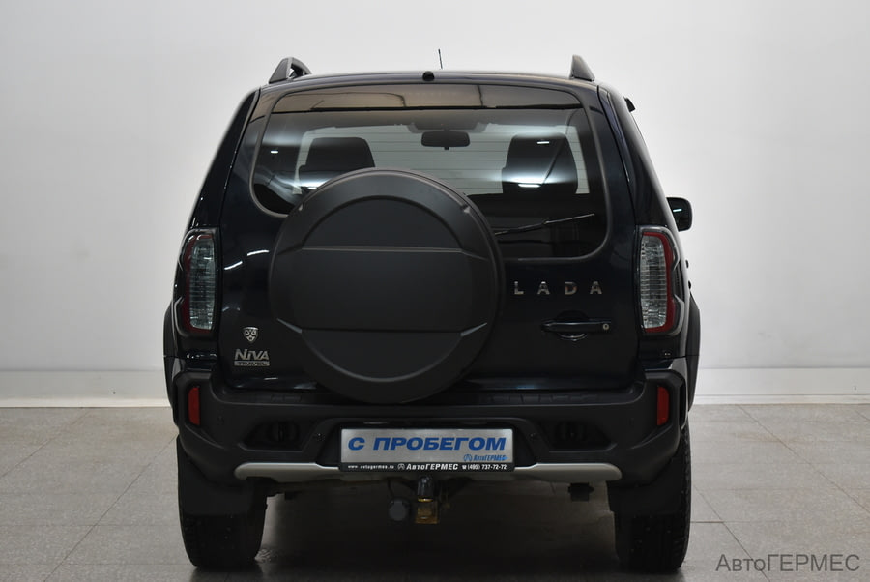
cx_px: 435
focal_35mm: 69
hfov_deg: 29.2
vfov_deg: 19.8
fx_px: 1669
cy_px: 291
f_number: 5.3
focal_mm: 46
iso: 1100
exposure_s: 1/80
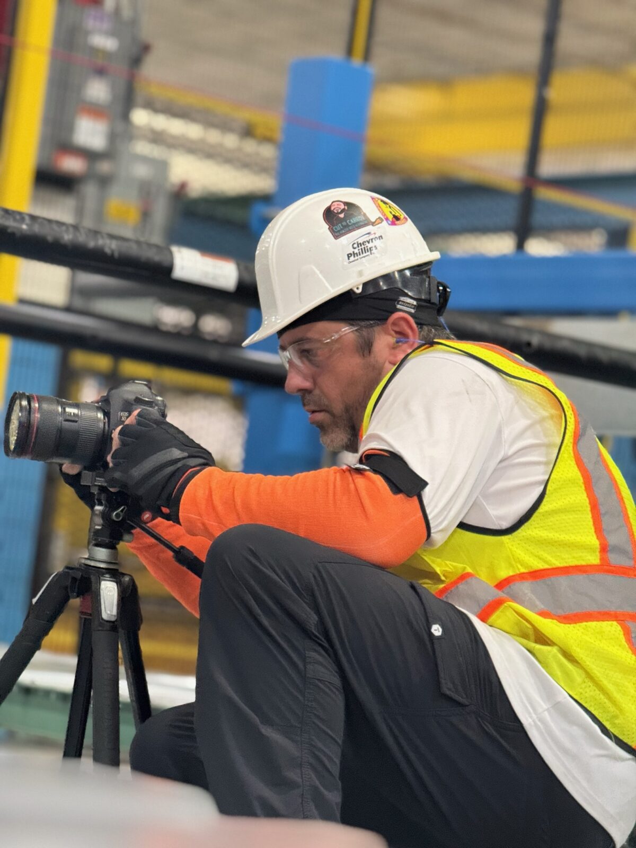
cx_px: 318
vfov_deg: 16.4
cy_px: 424
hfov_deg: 12.3
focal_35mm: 120
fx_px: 2940
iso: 640
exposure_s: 1/40
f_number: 2.8
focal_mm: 15.66
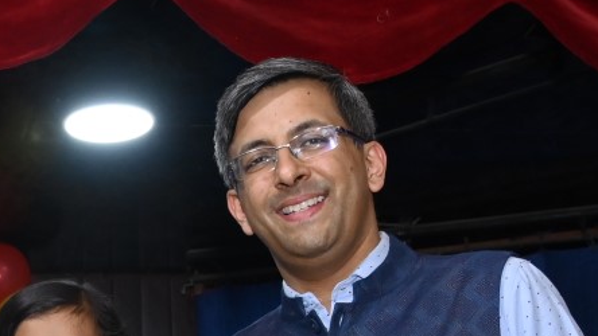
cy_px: 618
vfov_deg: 8.8
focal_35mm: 132
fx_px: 2092
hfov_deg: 15.5
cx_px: -169
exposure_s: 1/200
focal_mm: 34.5
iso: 1600
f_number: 5.6
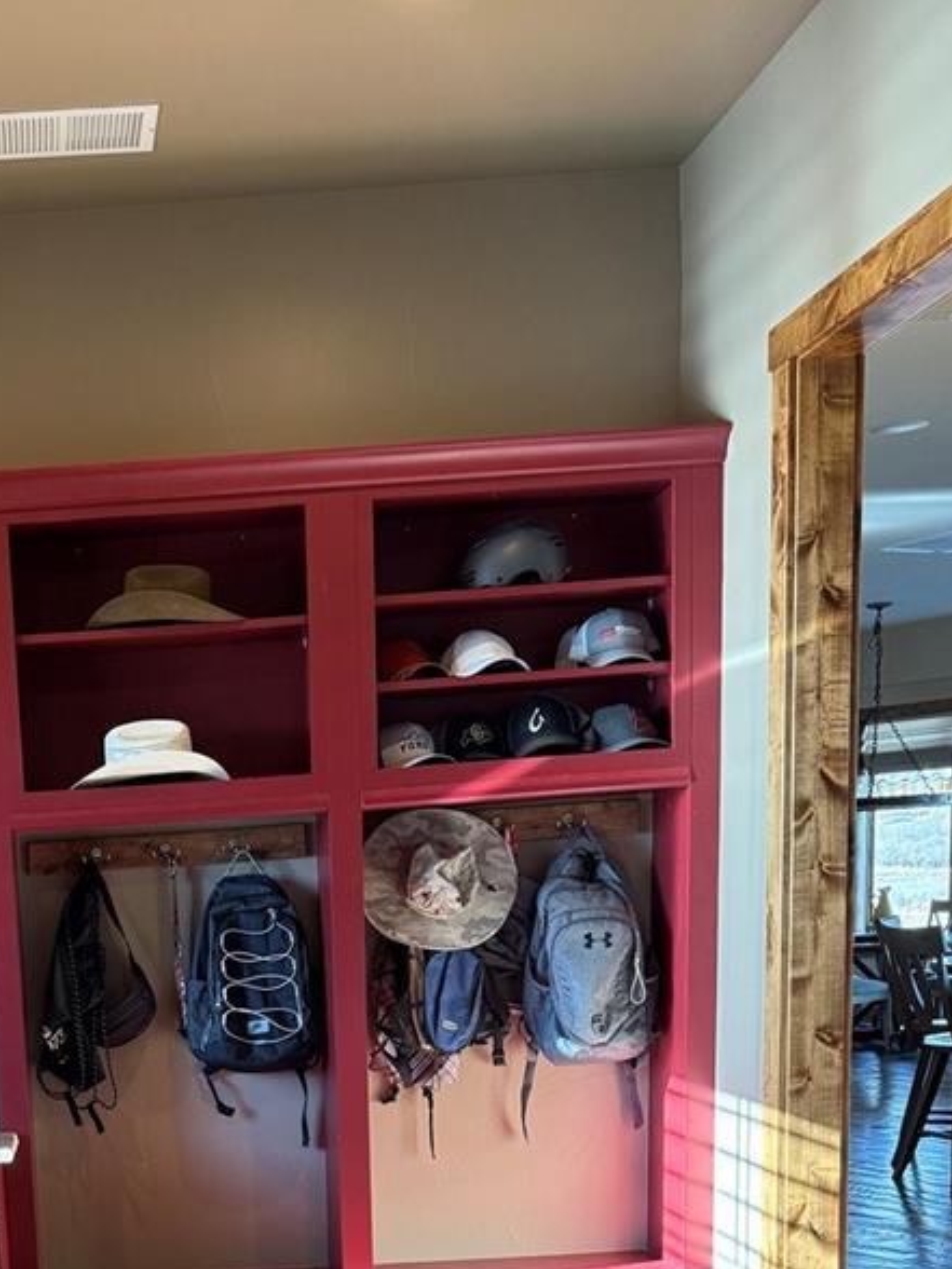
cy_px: 1222
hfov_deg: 28.3
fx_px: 1797
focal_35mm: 49
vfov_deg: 35.7
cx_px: 58
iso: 250
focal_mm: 6.76
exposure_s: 1/120
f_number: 1.78
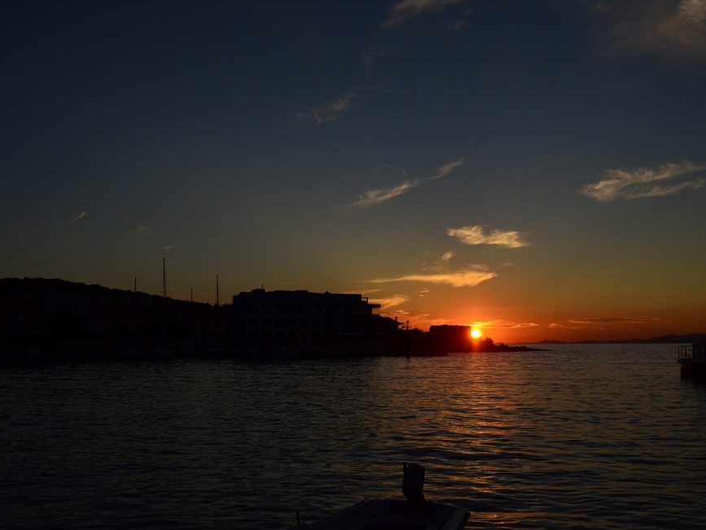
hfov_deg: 46.8
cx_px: 355
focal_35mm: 40
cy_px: 268
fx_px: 816
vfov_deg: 36.0
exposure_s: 1/8000
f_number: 5.6
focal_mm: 24
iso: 720
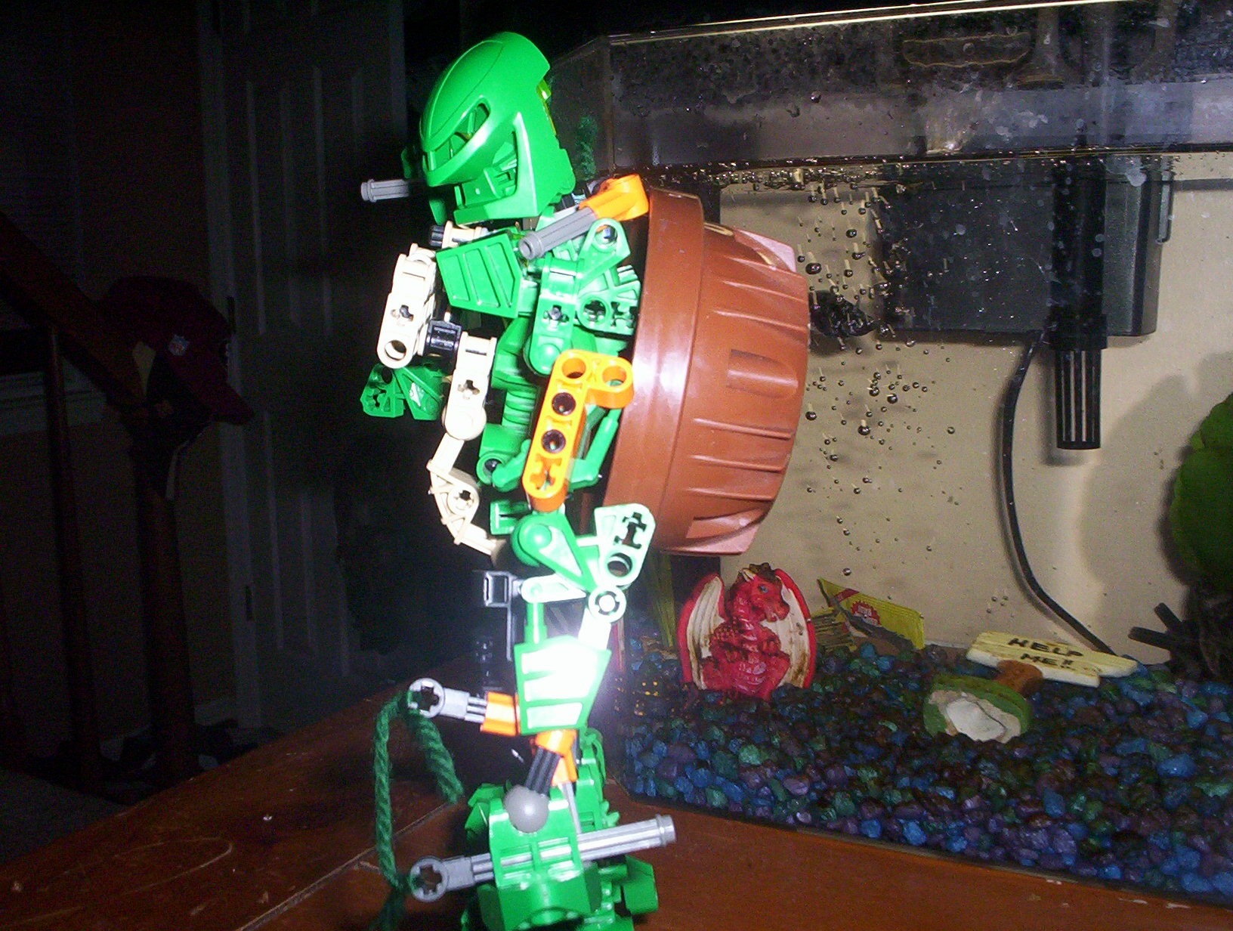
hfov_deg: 48.9
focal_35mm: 38
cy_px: 466
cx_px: 616
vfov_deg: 37.9
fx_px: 1357
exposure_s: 1/60
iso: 140
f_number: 4.5
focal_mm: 4.99
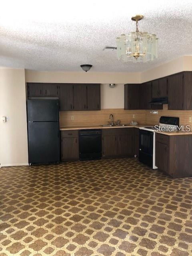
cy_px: 128
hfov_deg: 49.7
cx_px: 96
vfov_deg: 63.4
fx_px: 207
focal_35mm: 28
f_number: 1.8
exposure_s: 1/15
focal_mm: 4
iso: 50
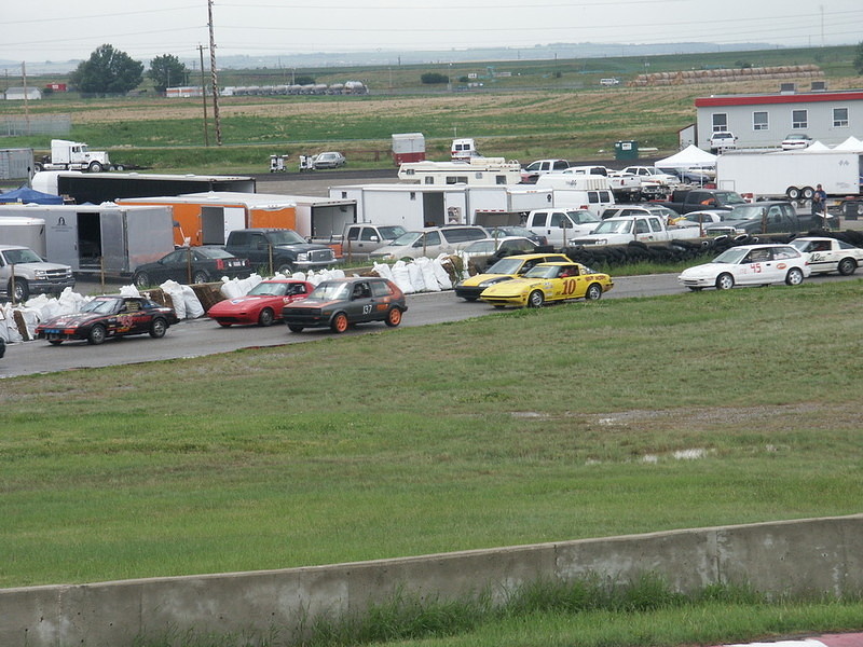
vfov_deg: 7.9
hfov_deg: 10.6
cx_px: 432
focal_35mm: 187
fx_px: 4662
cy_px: 324
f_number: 6.7
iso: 100
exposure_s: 1/180
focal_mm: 47.25
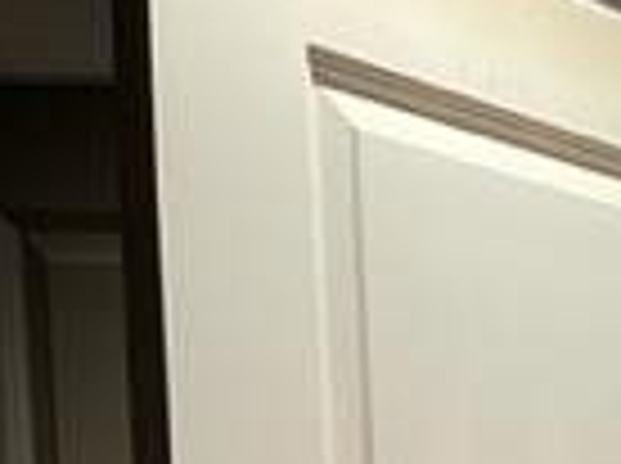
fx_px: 2167
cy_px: 923
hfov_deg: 13.7
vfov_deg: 11.1
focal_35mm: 121
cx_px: 1274
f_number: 1.6
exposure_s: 1/60
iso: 400
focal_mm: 5.1
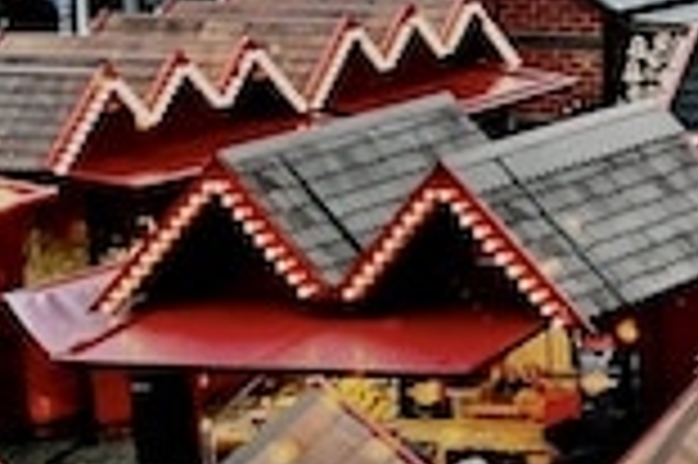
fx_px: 3719
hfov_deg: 9.0
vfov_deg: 7.1
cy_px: -61
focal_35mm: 192
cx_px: 1995
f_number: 2.8
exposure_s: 1/100
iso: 140
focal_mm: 29
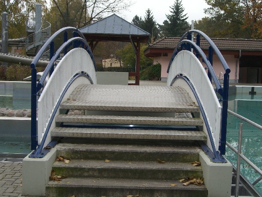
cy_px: 98
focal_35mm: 57
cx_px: 131
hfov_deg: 33.8
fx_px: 431
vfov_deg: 25.7
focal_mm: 11.8
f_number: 3.6
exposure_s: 1/60
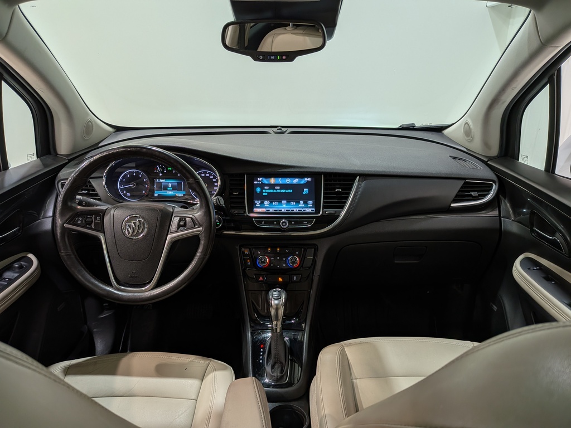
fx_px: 396
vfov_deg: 56.8
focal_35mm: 24
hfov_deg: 71.6
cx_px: 286
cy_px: 214
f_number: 1.7
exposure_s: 1/121
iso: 26
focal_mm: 4.53
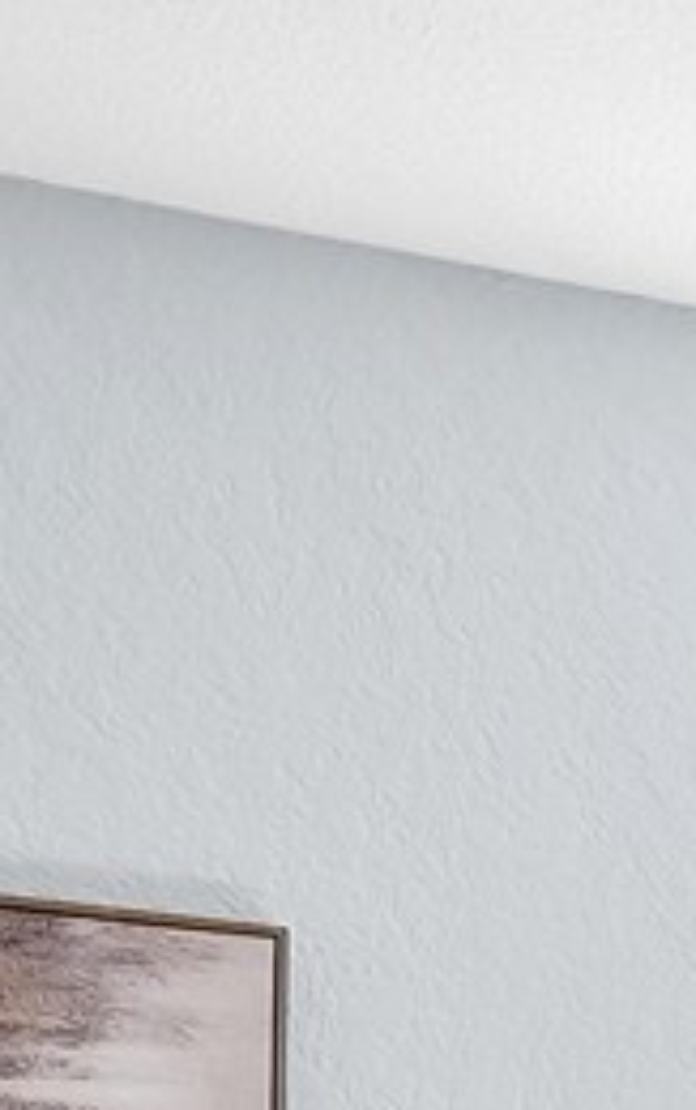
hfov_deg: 7.1
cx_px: 2852
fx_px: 4118
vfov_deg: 13.5
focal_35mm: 136
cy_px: 2098
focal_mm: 16
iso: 400
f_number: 7.1
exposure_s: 1/30
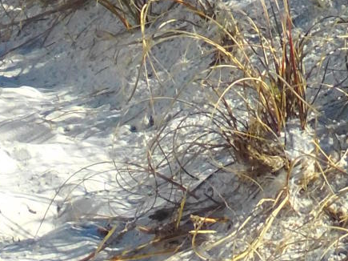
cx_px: -180
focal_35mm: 455
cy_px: -334
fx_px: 4573
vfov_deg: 3.2
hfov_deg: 4.3
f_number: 4.6
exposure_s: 1/1250
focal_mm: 17.6
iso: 125
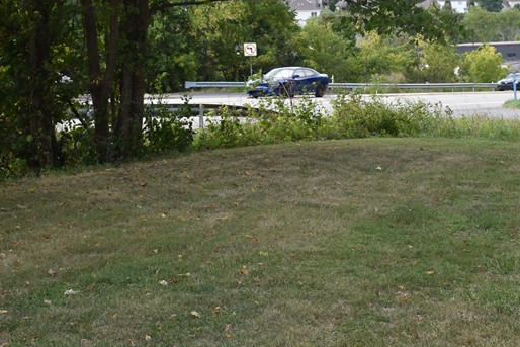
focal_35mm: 76
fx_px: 1098
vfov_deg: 17.9
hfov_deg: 26.5
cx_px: 348
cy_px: 220
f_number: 5
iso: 110
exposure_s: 1/200
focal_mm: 24
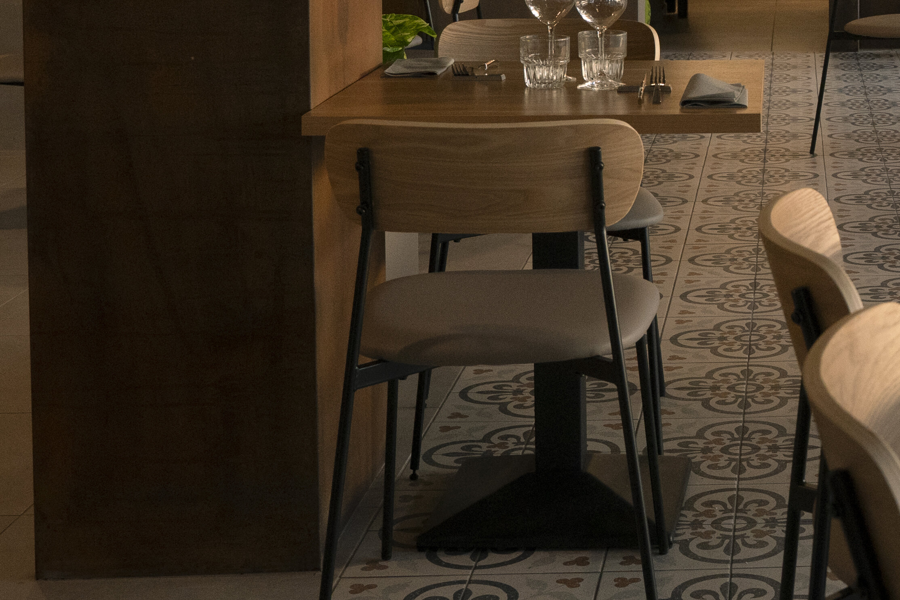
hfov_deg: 23.7
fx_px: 2007
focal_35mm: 80
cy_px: -99
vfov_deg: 16.4
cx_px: 996
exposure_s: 1/200
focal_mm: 30.1
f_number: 5.6
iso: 1600
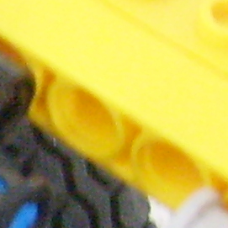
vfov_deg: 5.4
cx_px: -559
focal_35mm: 322
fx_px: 2399
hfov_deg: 5.0
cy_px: 377
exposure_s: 1/20
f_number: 2.8
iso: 200
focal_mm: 5.8
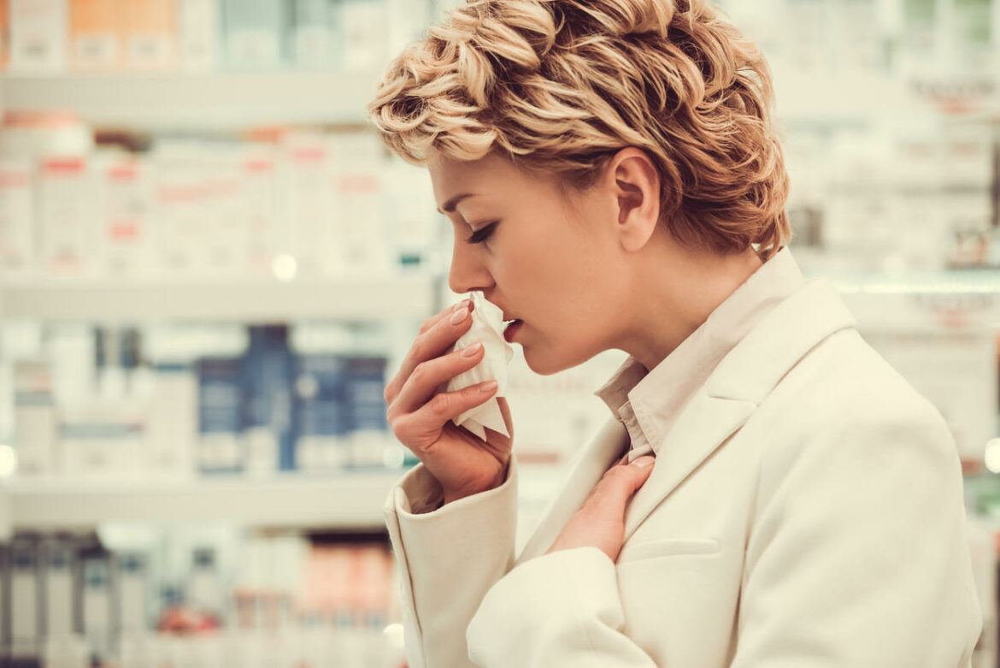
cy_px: 334
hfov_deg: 15.8
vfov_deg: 10.6
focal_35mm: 130
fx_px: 3612
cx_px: 500
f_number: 2.8
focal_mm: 130
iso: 800
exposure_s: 1/250
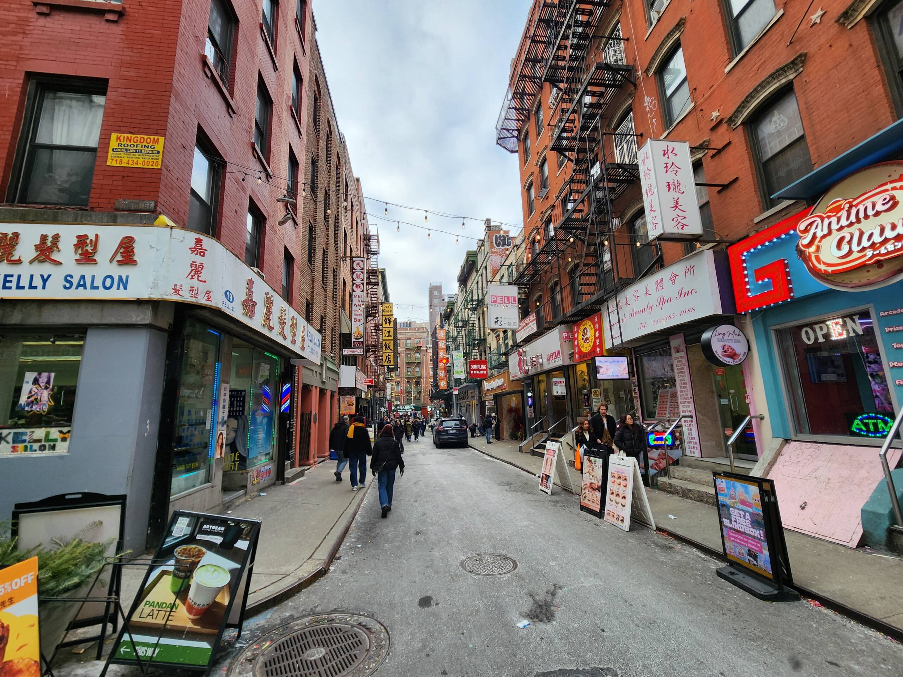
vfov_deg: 89.9
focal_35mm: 13
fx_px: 339
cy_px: 338
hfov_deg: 106.2
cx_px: 452
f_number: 2.2
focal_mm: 2.2
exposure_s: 1/256
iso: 50
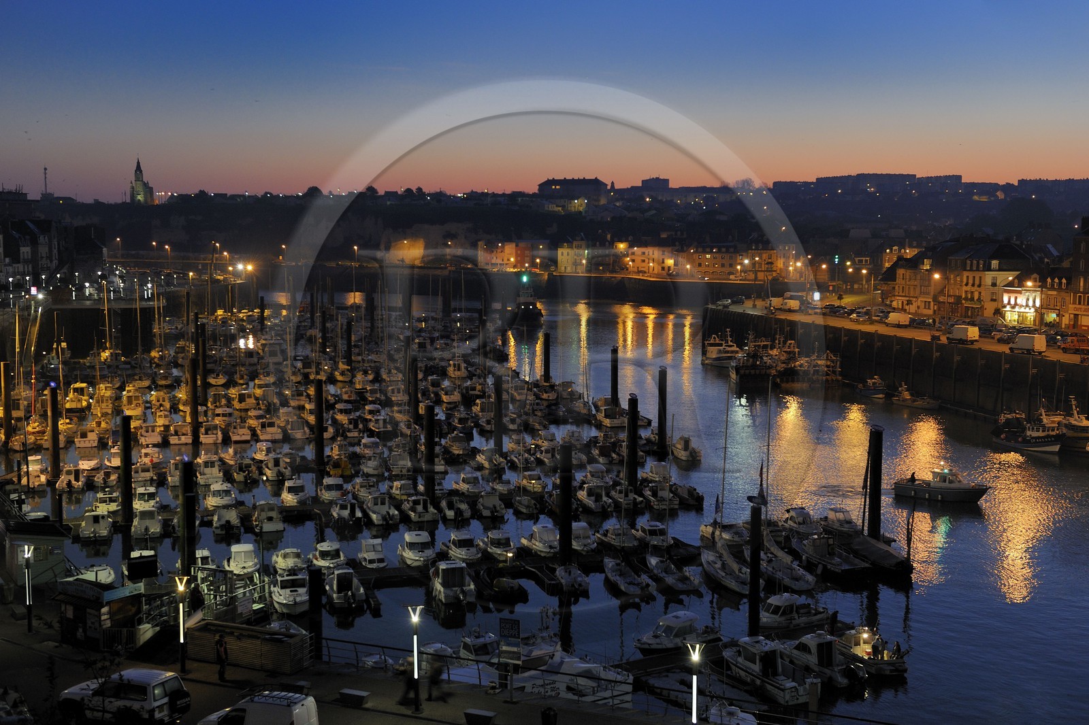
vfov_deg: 31.9
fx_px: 1270
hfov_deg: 46.4
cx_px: 544
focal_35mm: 42
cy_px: 362
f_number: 4.5
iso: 800
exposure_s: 1/6
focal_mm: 42
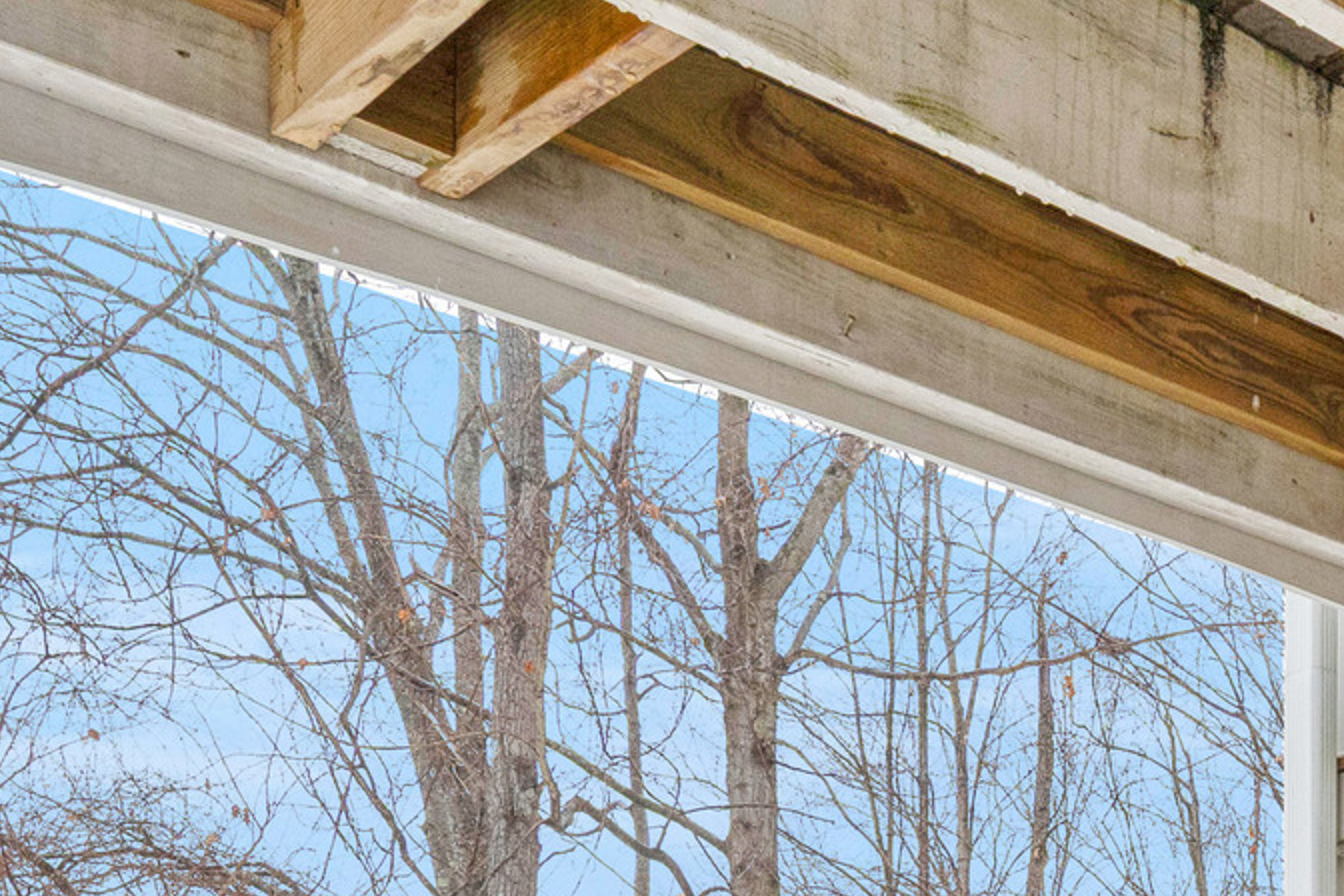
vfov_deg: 18.3
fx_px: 2389
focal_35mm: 64
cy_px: 1436
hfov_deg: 27.5
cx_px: 1624
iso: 640
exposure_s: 1/250
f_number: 9
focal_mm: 14
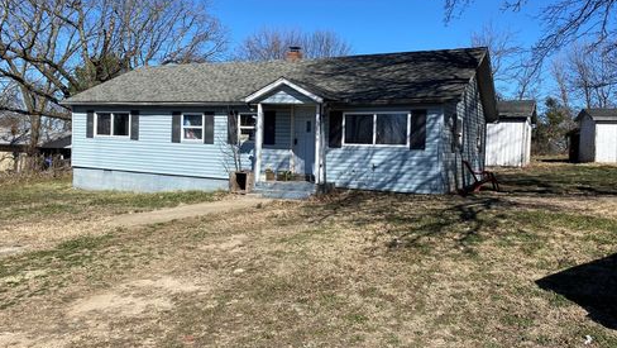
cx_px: 307
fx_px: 475
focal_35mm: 29
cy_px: 168
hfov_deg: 66.0
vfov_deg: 40.2
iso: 32
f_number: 1.8
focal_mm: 4.25
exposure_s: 1/3300
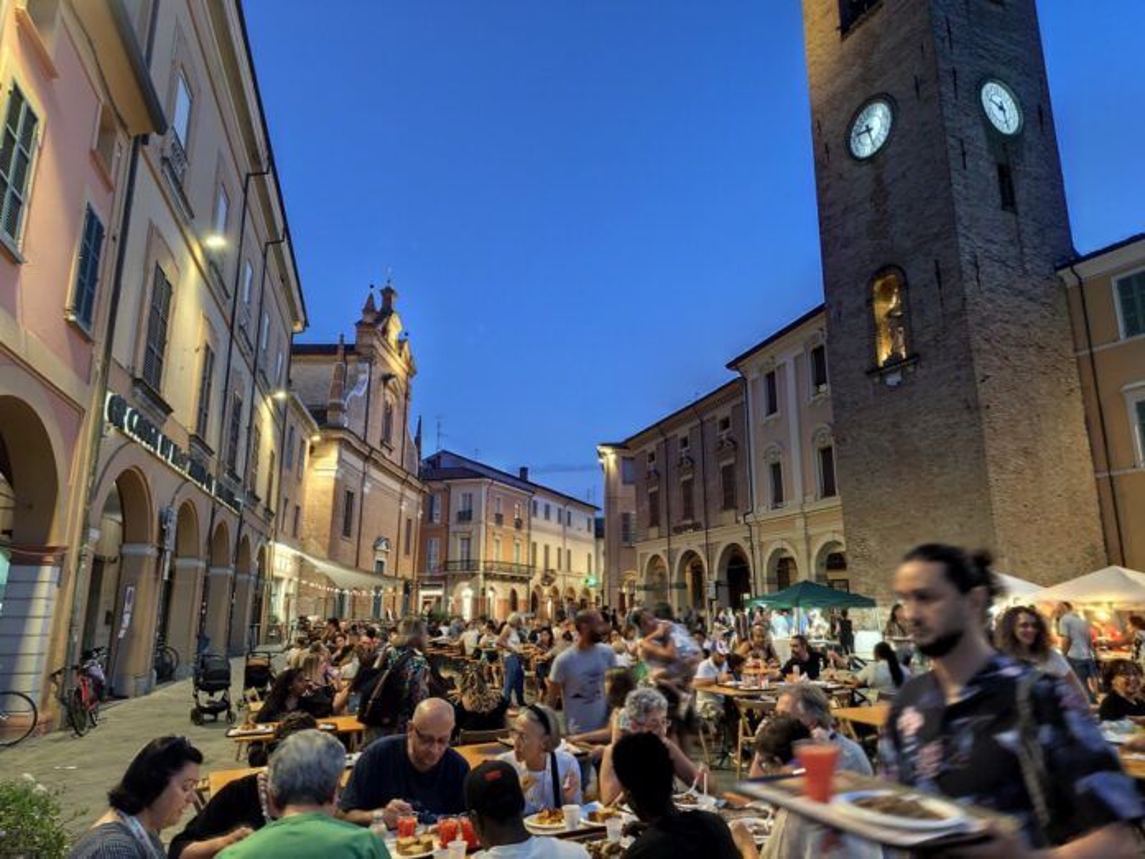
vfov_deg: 58.9
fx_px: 761
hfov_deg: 73.9
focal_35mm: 23
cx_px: 572
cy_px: 430
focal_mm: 6.19
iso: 2500
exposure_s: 1/25
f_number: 1.65
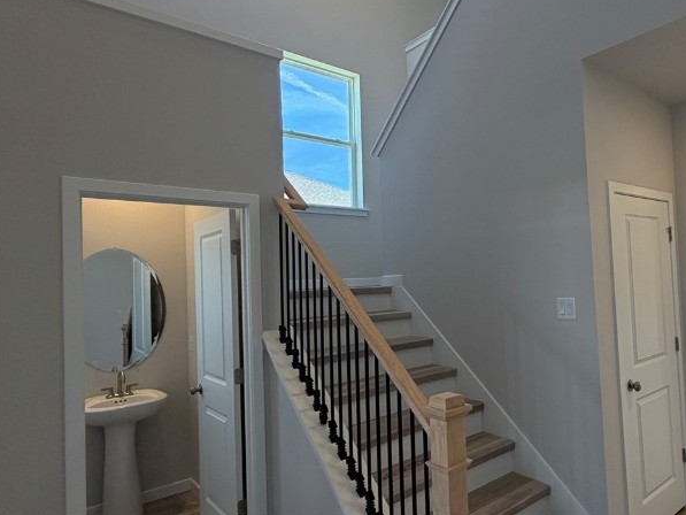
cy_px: 260
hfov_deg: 68.3
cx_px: 488
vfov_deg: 56.8
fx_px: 476
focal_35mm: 24
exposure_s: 1/120
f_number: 2.2
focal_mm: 2.22
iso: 100
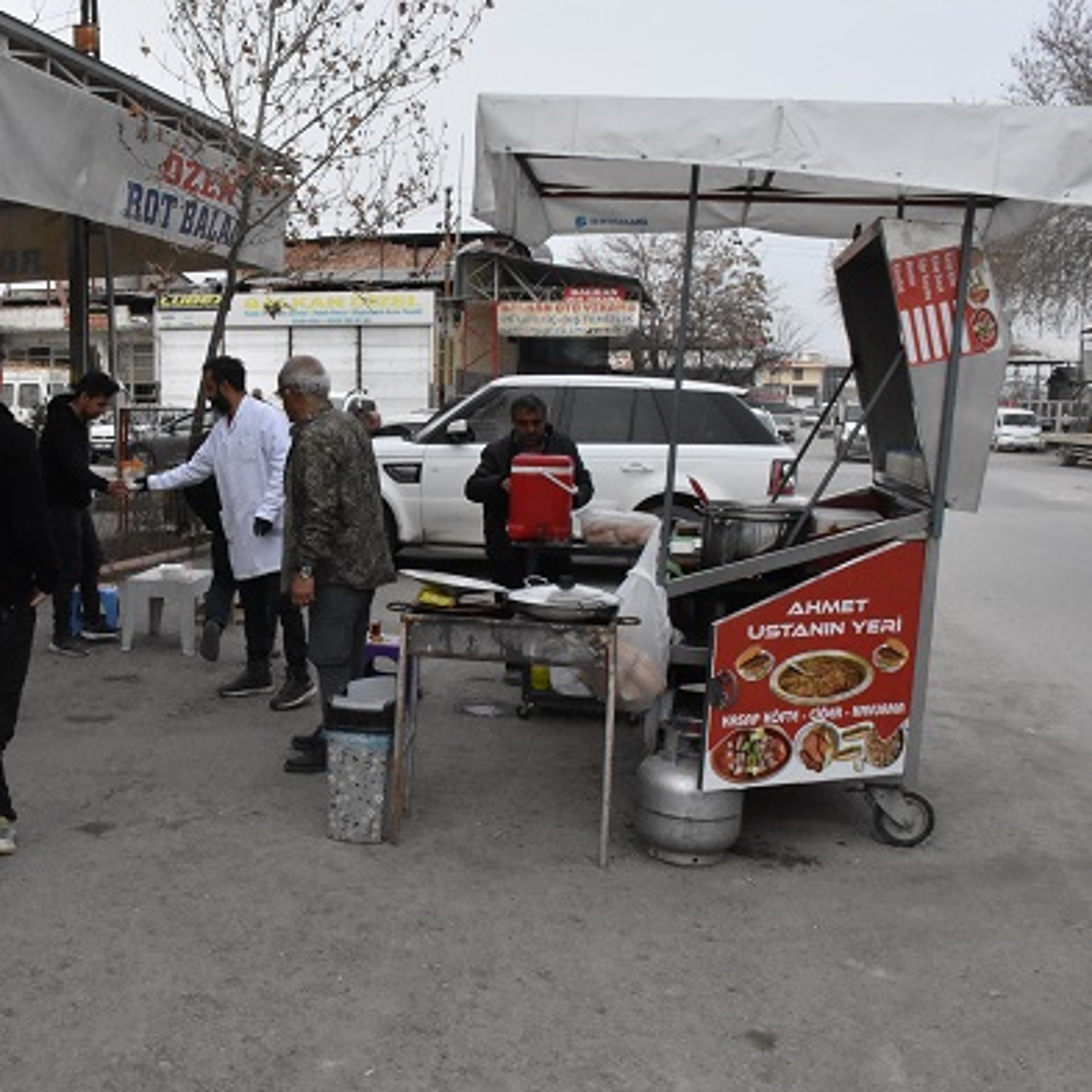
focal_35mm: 35
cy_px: 539
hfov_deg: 45.5
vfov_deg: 47.2
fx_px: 1249
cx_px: 264
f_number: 18
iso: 5000
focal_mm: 18
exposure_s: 1/1250
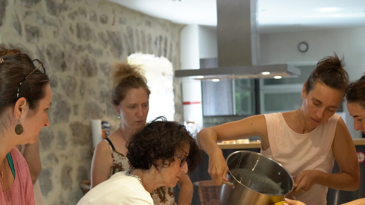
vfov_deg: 15.0
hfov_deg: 26.4
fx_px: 774
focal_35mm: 80
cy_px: 170
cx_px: 236
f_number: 4
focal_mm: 50
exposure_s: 1/200
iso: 5000
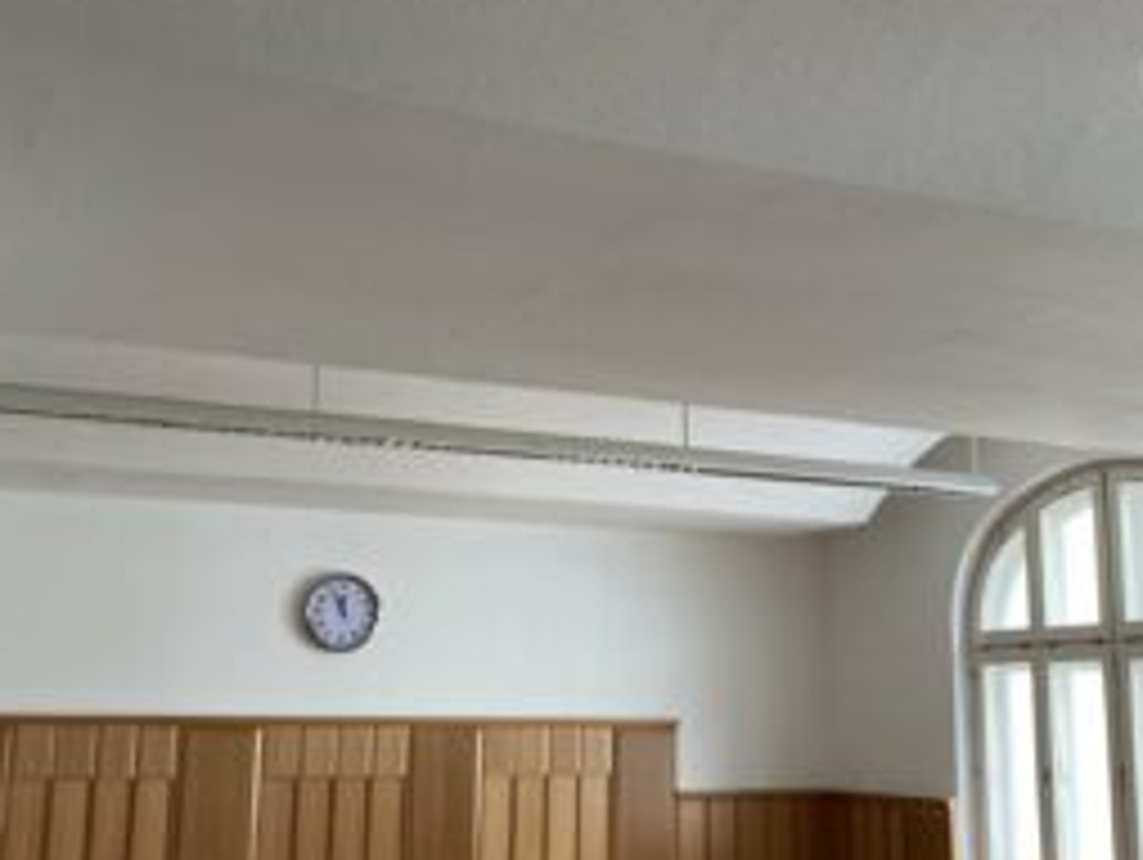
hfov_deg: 40.4
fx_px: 1553
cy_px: 401
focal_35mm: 47
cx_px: 619
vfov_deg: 30.9
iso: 125
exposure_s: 1/60
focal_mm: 3.99
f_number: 1.8
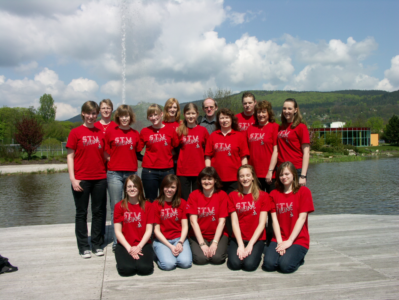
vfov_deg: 42.9
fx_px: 380
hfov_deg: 55.4
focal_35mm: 33
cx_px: 200
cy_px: 150
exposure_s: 1/320
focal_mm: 8.57
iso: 64
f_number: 8
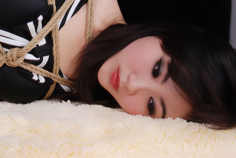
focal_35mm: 99
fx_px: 650
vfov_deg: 13.9
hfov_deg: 20.6
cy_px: 79
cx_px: 118
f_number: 10
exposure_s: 1/8
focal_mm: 66
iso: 100
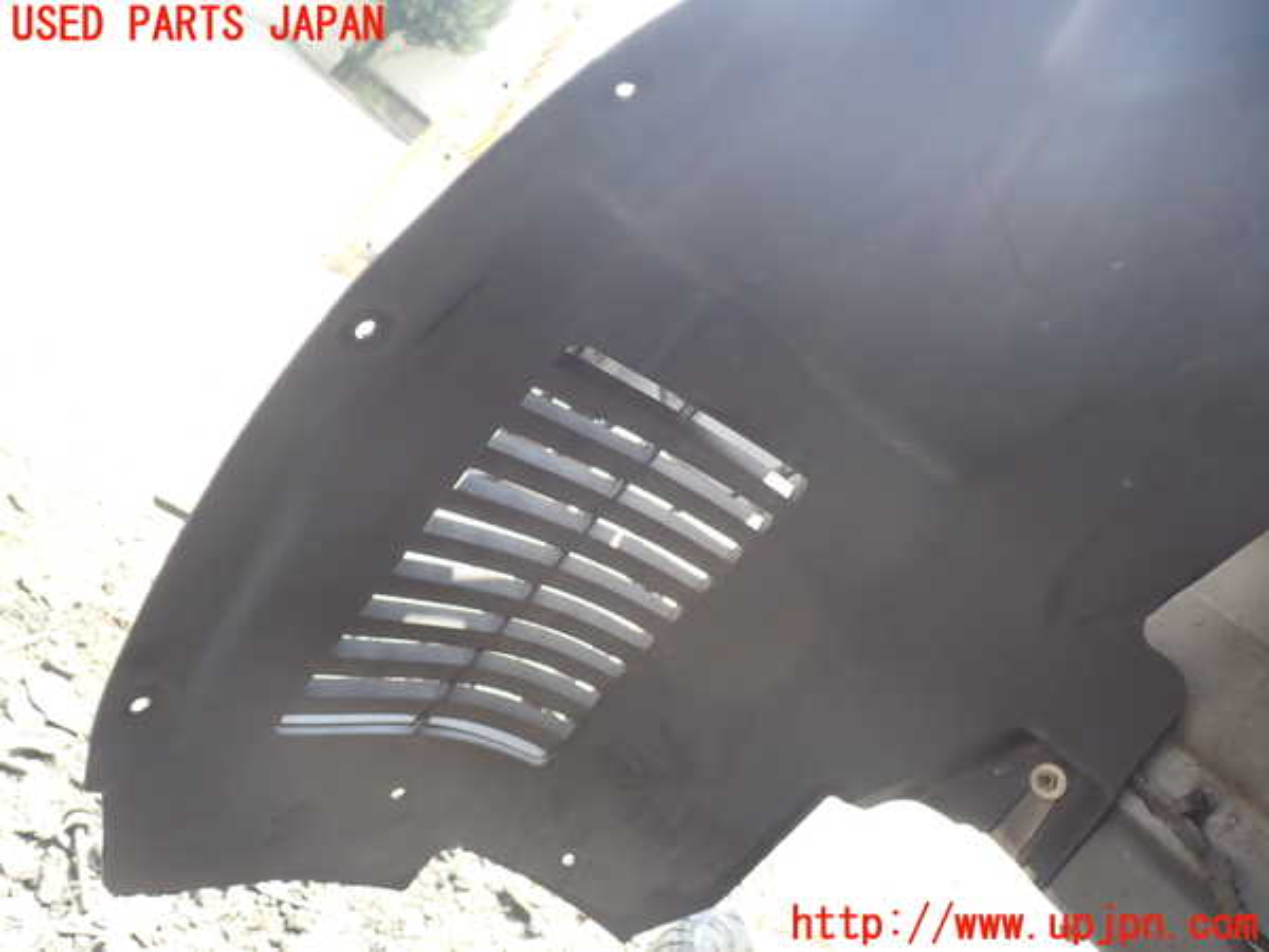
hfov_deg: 60.0
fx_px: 1100
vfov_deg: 46.8
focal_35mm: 30
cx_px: 634
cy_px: 476
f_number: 3.2
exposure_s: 1/80
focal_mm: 5.4
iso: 100
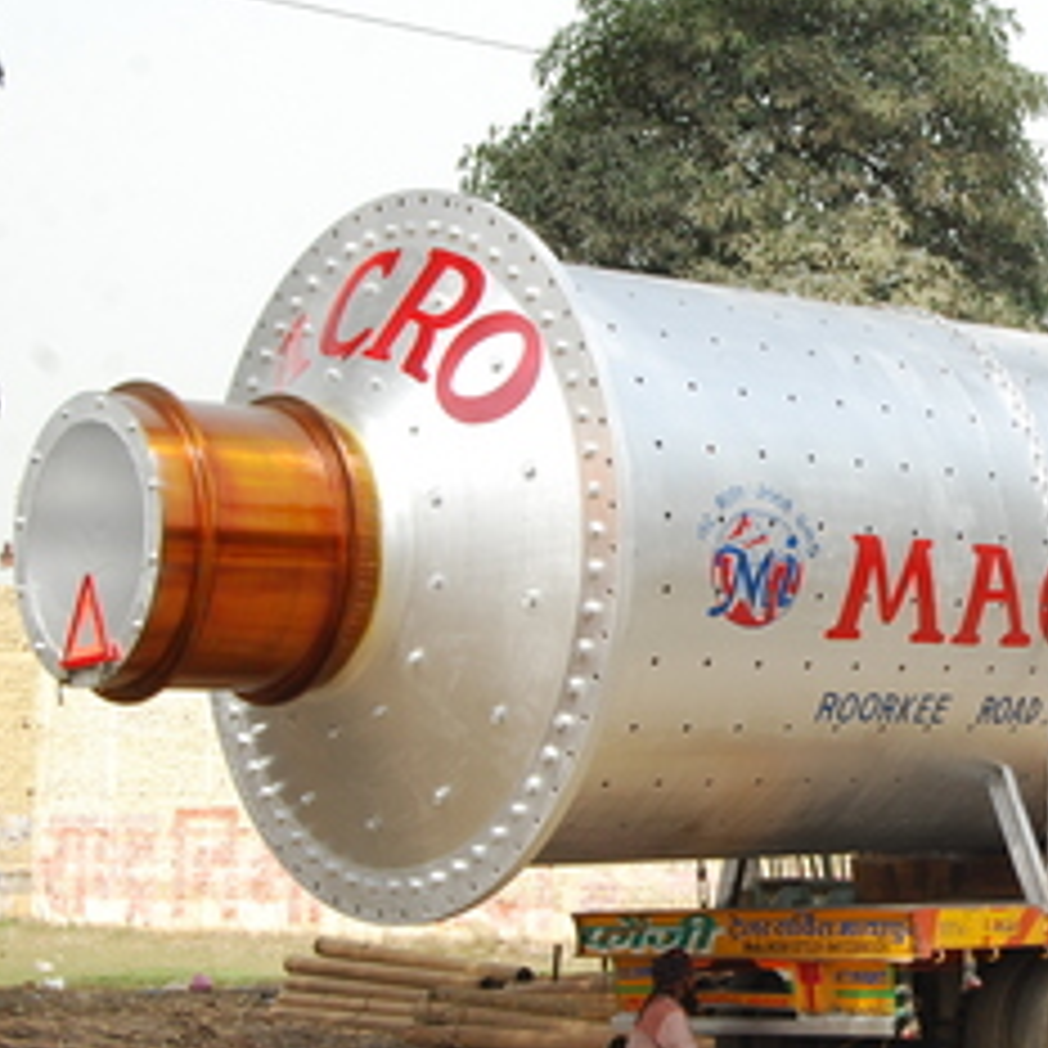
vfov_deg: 20.4
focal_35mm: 85
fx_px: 2908
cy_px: 562
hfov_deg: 19.9
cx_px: 1030
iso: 200
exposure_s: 1/80
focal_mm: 31
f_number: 10
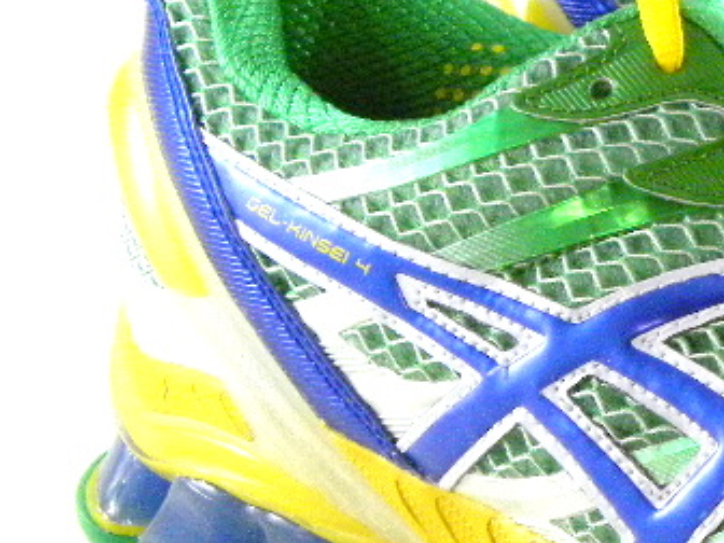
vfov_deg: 8.4
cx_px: 1067
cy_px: 237
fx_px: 3702
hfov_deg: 10.8
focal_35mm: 177
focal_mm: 10.3
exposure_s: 1/59.2
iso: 378
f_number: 3.5
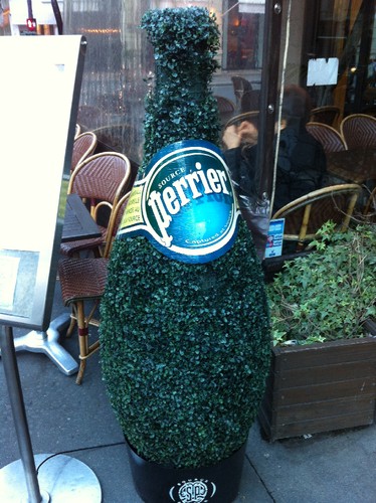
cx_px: 188
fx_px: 508
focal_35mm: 35
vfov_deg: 52.7
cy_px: 252
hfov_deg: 40.6
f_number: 2.8
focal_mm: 3.85
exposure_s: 1/15
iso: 100
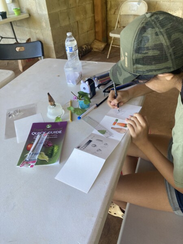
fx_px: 197
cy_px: 122
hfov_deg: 49.7
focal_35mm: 28
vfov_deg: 63.4
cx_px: 92
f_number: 1.8
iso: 80
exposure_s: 1/121
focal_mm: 3.99
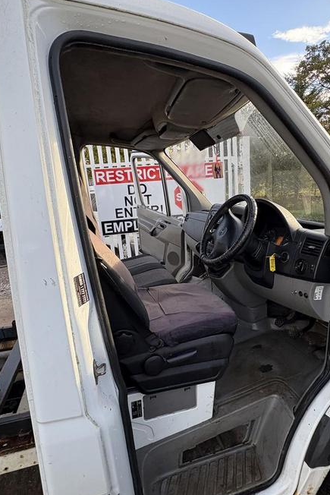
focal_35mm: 20
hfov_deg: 61.9
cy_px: 247
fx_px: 275
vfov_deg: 84.0
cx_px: 174
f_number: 2.2
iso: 40
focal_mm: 2.22
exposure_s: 1/163
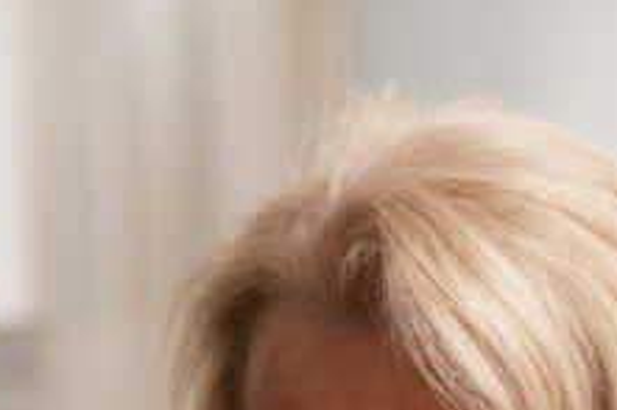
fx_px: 3973
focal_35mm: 232
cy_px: 897
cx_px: -168
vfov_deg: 5.7
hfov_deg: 8.8
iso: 400
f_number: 2.2
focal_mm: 50
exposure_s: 1/250
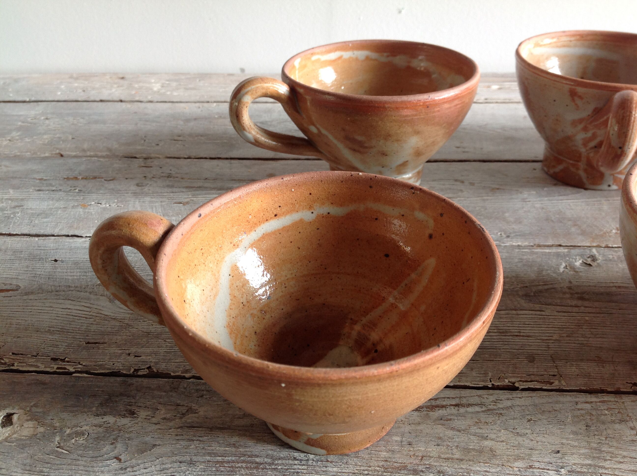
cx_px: 318
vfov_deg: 40.6
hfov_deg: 52.7
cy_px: 238
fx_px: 643
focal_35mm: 35
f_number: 2.4
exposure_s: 1/15
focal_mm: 4.28
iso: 50
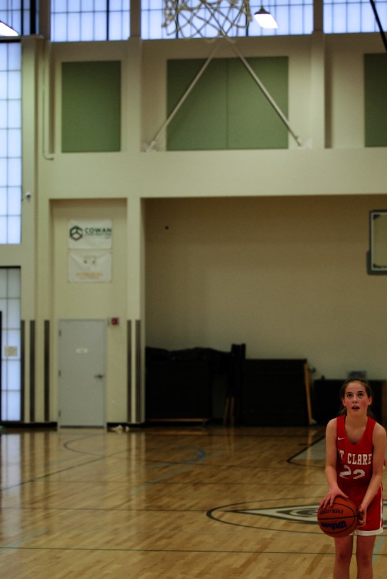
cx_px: 207
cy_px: 294
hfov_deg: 14.6
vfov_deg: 21.7
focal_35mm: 94
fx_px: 1515
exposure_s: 1/1600
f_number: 2.8
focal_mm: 70
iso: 6400
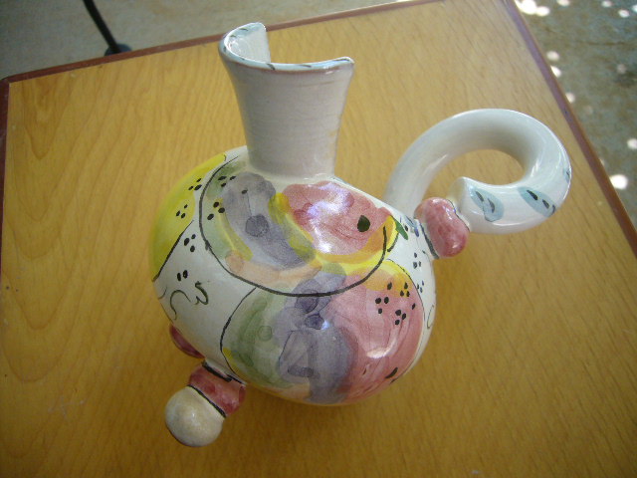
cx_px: 318
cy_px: 239
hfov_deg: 63.4
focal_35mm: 28
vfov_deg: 49.7
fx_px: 515
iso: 80
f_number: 2.8
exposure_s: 1/80
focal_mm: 4.6
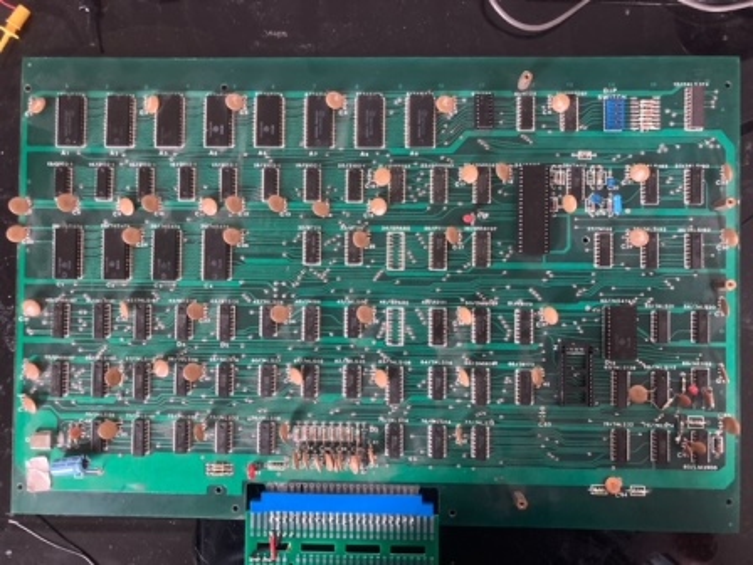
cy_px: 282
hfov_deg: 63.4
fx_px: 609
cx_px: 376
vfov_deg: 49.7
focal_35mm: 28
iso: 640
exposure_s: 1/30
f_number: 1.8
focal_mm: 3.99
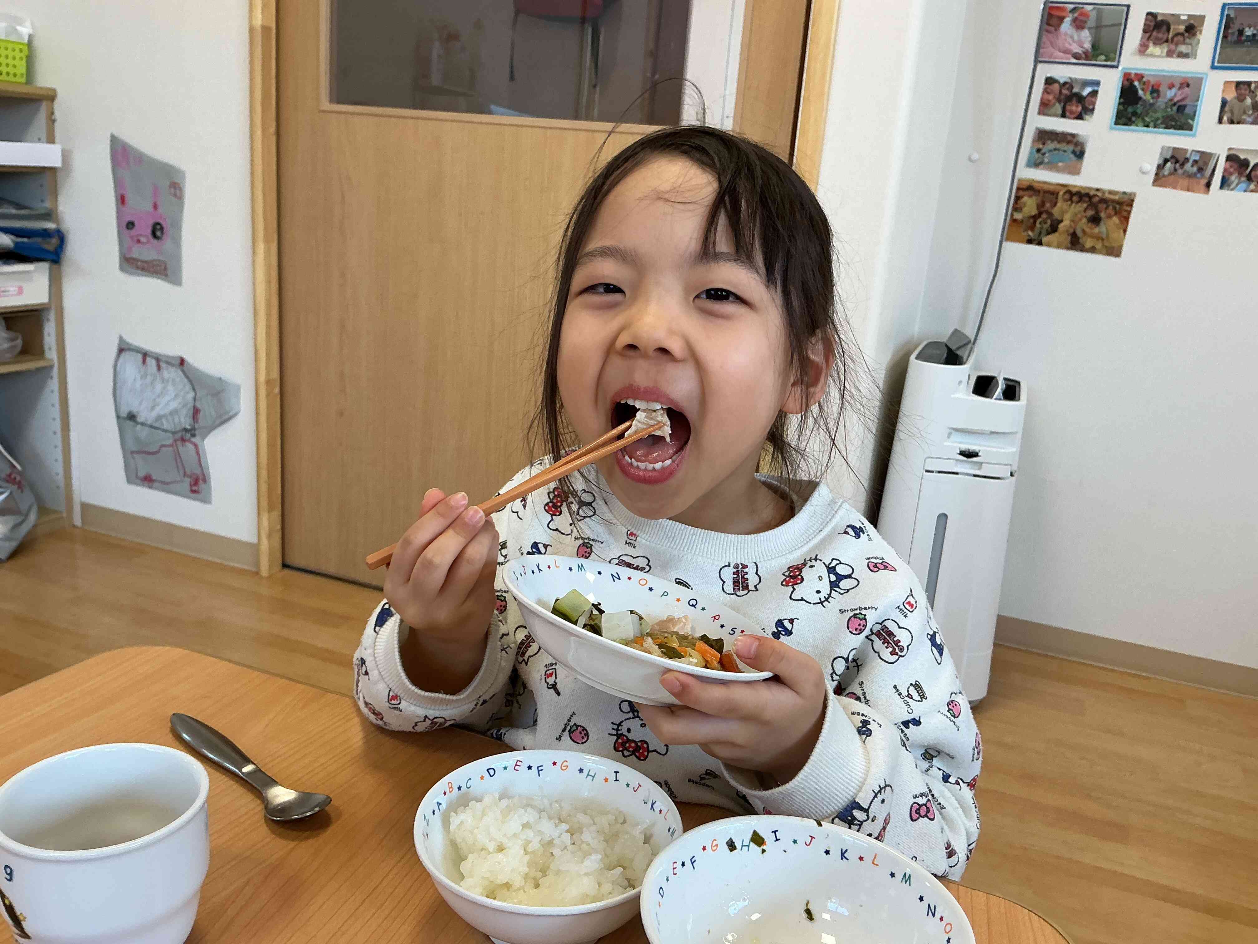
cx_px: 629
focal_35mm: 29
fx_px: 1054
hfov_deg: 61.7
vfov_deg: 48.2
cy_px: 472
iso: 32
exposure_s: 1/120
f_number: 1.8
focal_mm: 3
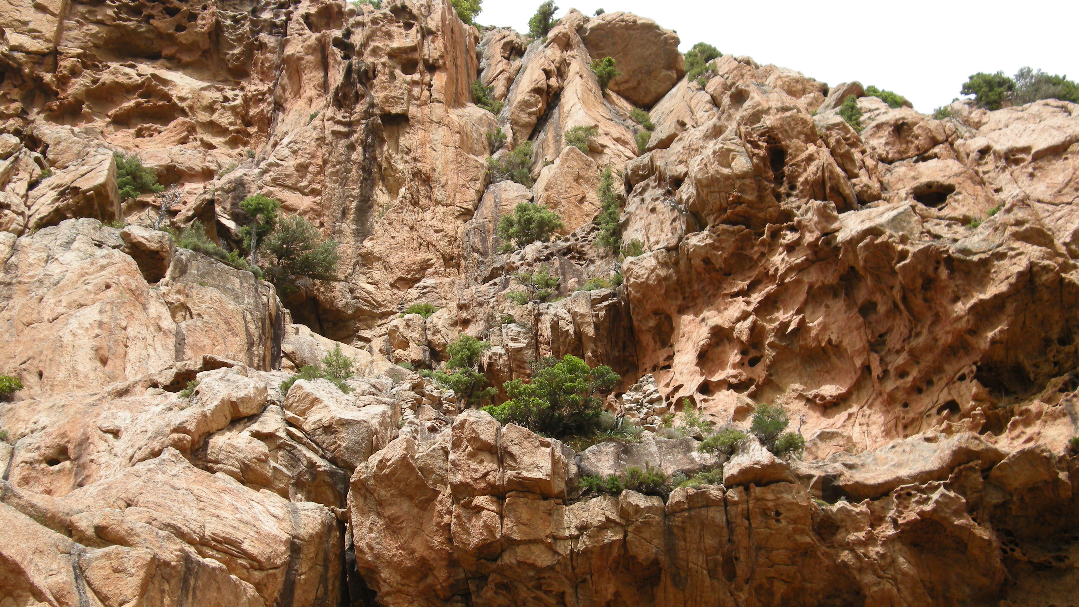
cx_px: 503
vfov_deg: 25.4
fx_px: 1345
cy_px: 347
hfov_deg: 43.7
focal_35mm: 47
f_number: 2.8
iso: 64
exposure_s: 1/579
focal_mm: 7.9
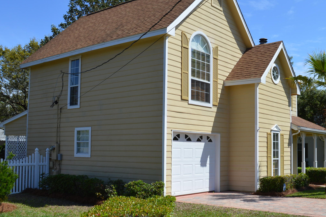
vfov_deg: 33.3
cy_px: 123
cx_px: 209
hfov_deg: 47.9
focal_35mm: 40
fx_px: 362
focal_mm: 18
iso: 100
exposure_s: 1/320
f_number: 9
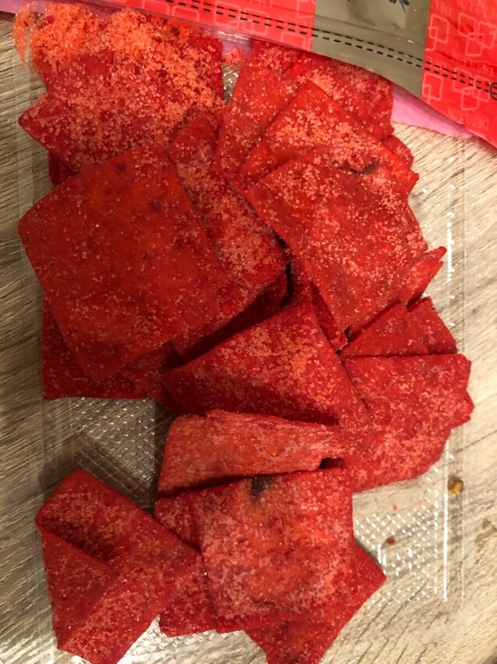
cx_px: 248
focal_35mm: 28
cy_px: 332
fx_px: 536
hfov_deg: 49.7
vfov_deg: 63.5
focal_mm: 3.99
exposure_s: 1/9
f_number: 1.8
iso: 100
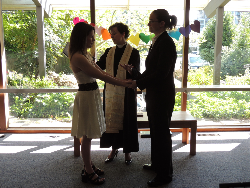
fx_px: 289
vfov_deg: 36.0
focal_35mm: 40
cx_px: 125
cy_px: 94
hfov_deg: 46.8
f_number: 3.3
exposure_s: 1/60
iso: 100
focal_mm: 7.1
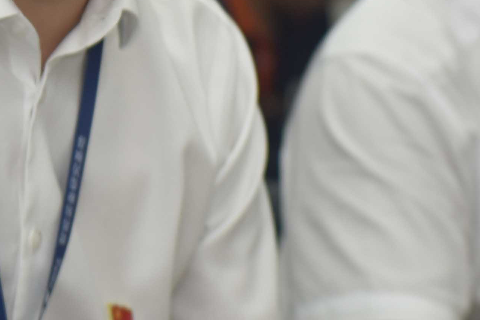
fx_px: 5402
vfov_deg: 3.4
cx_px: 143
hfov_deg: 5.1
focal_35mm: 405
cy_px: -195
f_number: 3.2
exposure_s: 1/60
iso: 360
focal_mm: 70
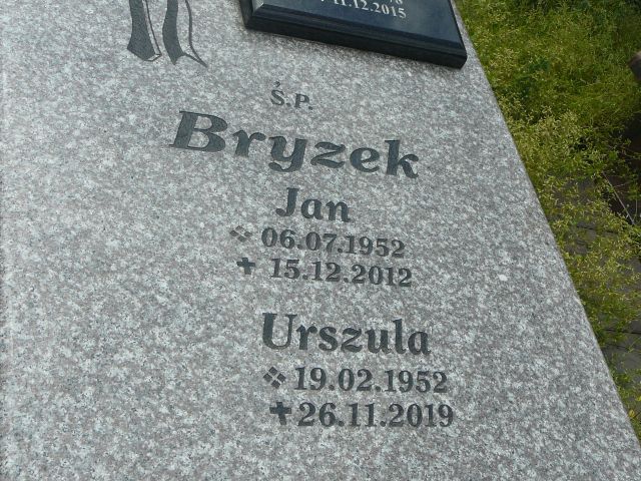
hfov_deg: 36.8
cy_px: 240
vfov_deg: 28.0
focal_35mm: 52
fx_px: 963
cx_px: 320
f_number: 5.6
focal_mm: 7.8
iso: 80
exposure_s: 1/400
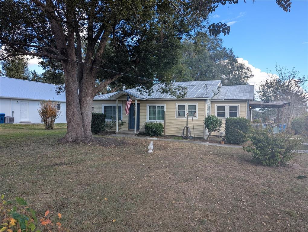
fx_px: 214
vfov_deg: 56.9
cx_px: 154
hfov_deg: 71.5
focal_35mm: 24
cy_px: 116
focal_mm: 6.81
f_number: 1.85
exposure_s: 1/721
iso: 45
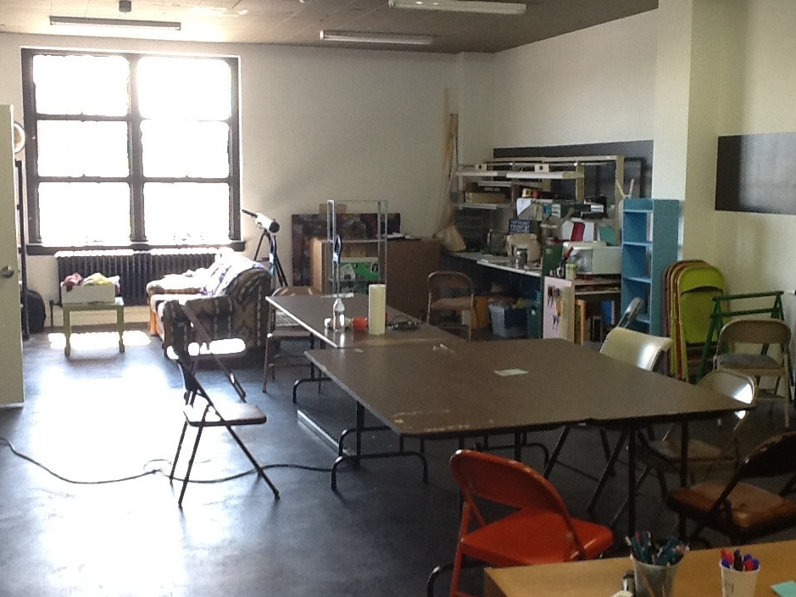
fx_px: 1035
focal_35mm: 45
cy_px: 298
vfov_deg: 32.2
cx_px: 397
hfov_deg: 42.1
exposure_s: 1/30
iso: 64
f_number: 2.4
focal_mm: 2.03
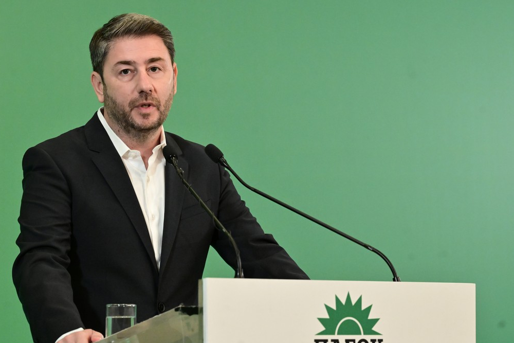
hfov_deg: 13.7
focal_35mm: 150
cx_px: 240
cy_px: 188
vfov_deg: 9.2
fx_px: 2142
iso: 8000
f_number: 6.3
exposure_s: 1/400
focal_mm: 125
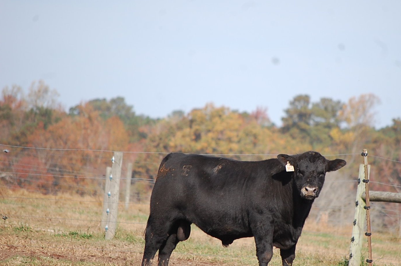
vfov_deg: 3.7
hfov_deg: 5.6
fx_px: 4117
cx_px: 244
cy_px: 157
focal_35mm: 370
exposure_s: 1/1000
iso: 400
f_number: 5.6
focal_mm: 200
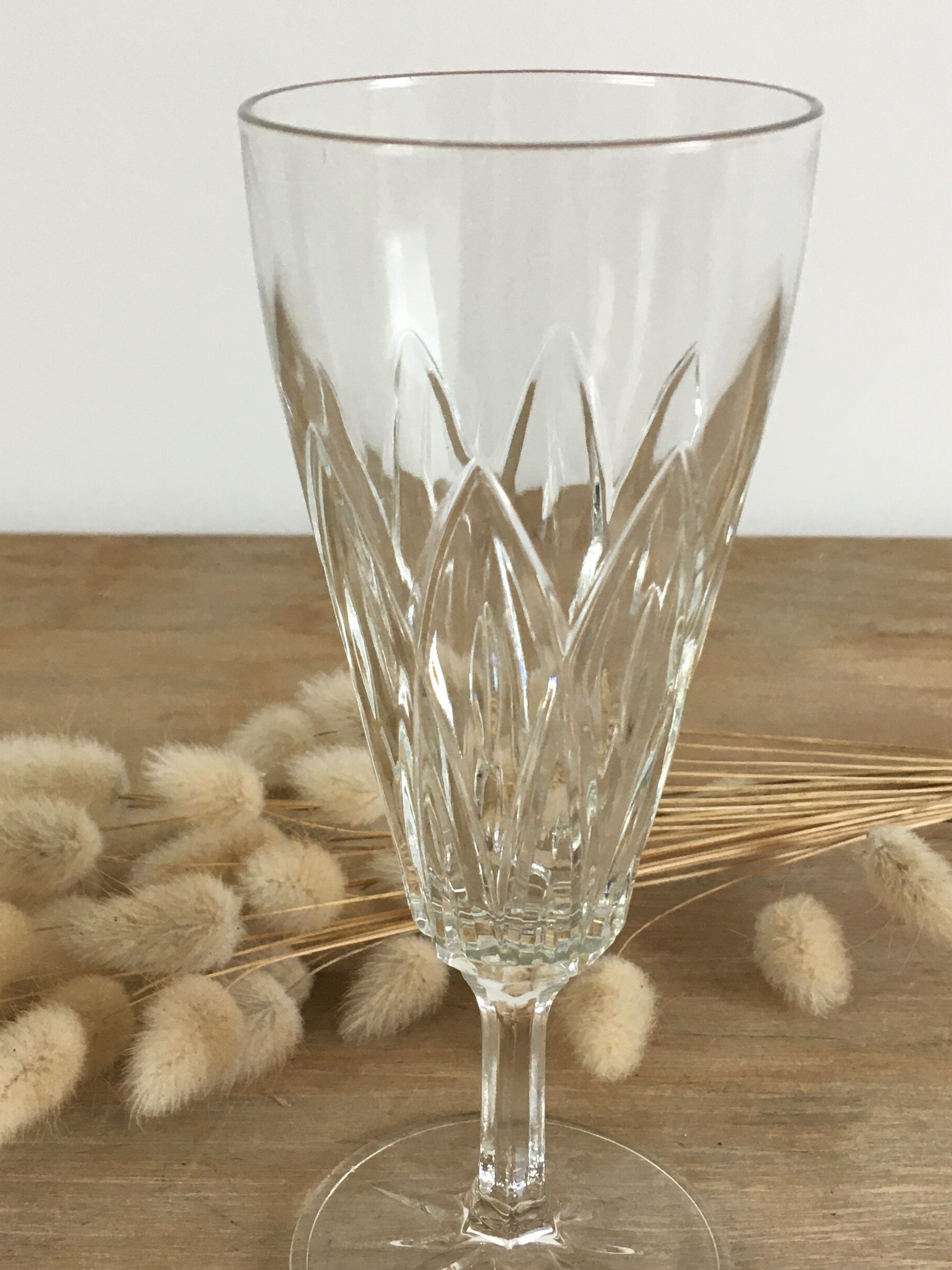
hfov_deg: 30.3
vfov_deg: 39.7
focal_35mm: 48
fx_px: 1760
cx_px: 448
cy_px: 637
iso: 50
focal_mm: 4.15
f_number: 2.2
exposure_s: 1/33
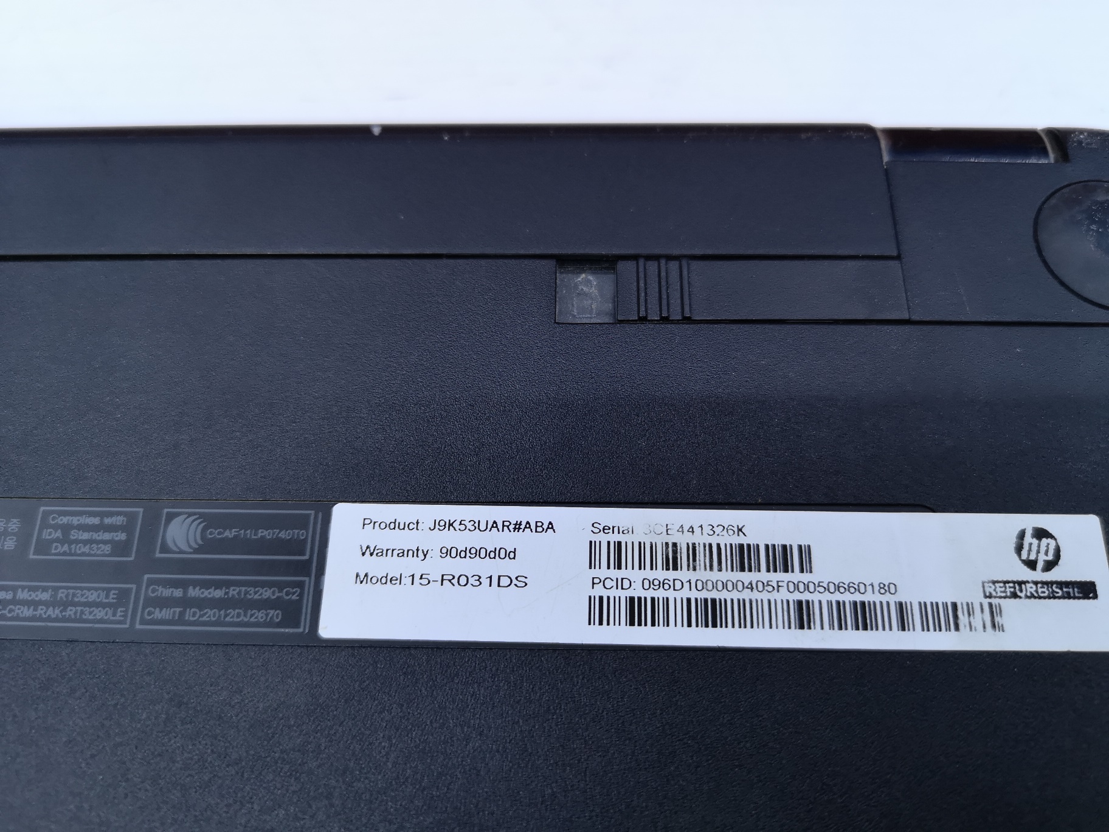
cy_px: 416
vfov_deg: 51.4
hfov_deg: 65.3
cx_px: 554
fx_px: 865
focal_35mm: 27
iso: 160
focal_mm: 3.95
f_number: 1.8
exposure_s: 1/45
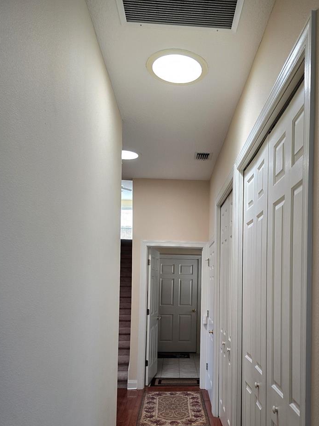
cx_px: 196
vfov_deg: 58.9
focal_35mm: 30
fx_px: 369
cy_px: 276
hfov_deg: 46.5
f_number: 1.7
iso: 160
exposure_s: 1/120
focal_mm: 6.3
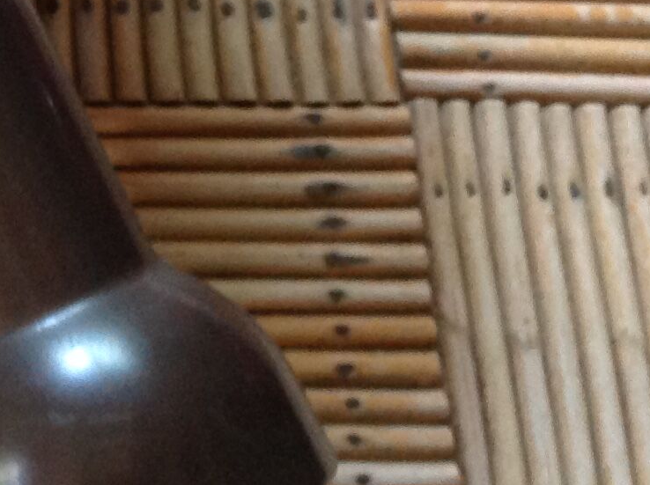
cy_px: -154
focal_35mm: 123
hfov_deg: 14.9
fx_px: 2306
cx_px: -339
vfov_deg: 11.7
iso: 160
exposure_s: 1/15
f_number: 2.4
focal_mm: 4.28
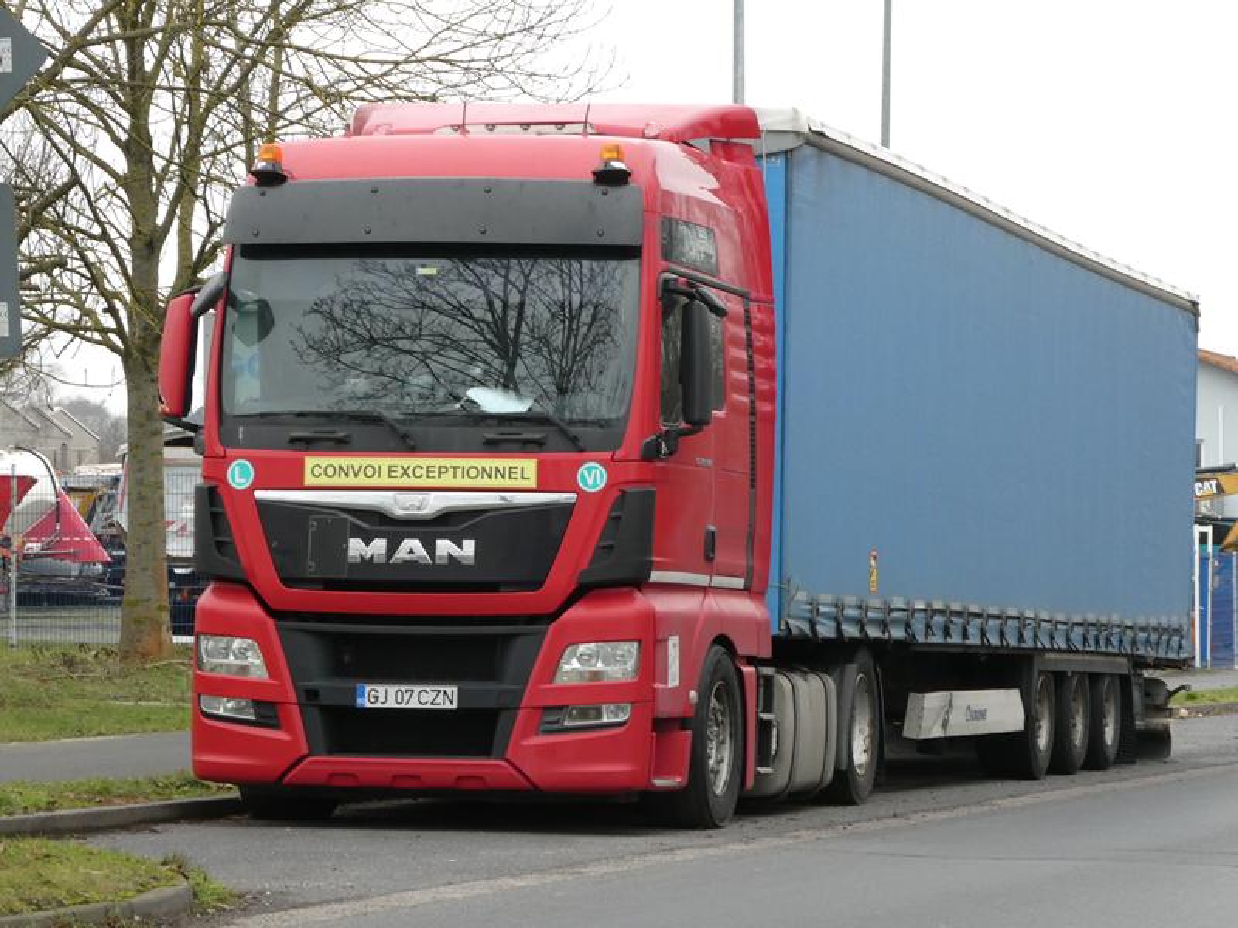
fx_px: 4828
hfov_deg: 14.6
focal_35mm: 135
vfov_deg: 11.0
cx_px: 619
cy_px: 464
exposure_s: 1/80
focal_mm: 24.2
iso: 320
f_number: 5.3
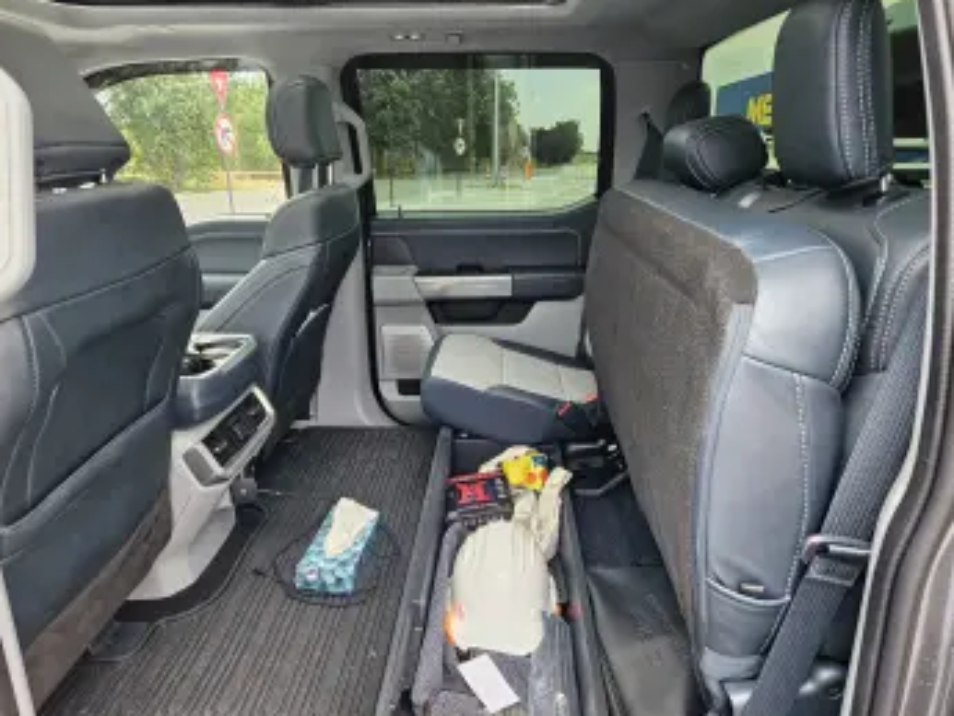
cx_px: 487
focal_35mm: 24
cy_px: 354
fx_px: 662
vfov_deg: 56.8
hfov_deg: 71.6
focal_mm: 5.4
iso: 100
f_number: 1.8
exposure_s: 1/100
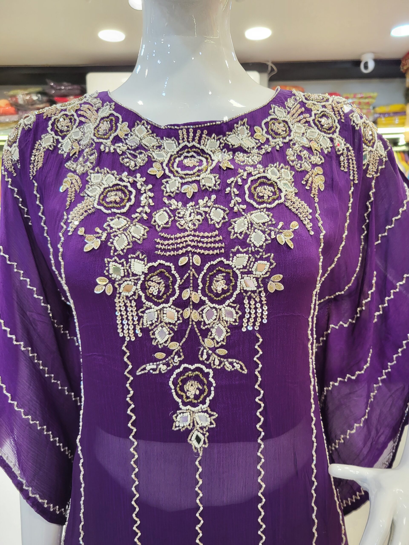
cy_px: 272
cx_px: 204
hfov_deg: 53.1
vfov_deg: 67.3
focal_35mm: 26
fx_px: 410
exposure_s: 1/100
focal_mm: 5.4
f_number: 1.8
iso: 125
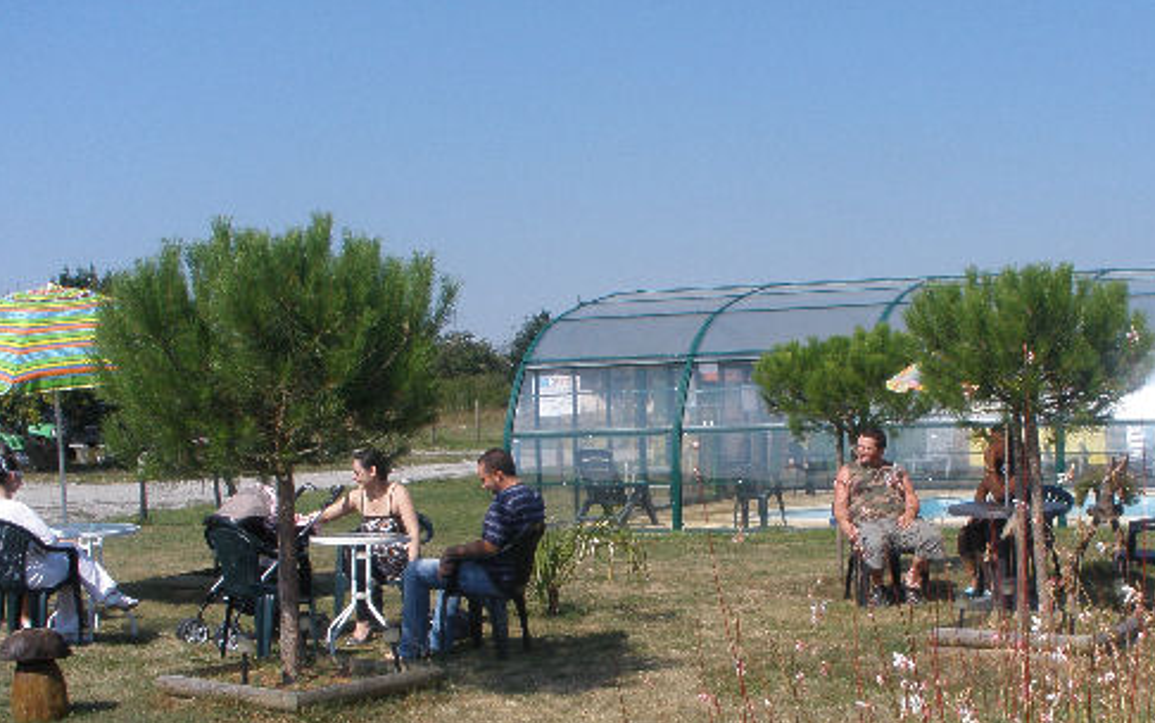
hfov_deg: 36.6
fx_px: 1732
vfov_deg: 23.4
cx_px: 746
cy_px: 520
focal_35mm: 55
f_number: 5.6
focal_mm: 6.3
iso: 80
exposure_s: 1/500
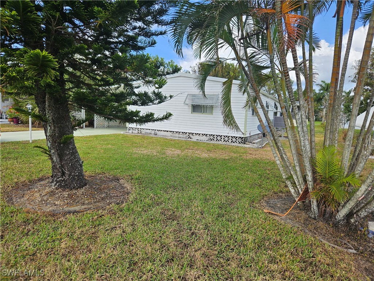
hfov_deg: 73.9
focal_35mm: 23
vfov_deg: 58.9
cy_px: 140
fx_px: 248
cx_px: 187
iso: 25
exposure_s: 1/997
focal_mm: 5.4
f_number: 1.8
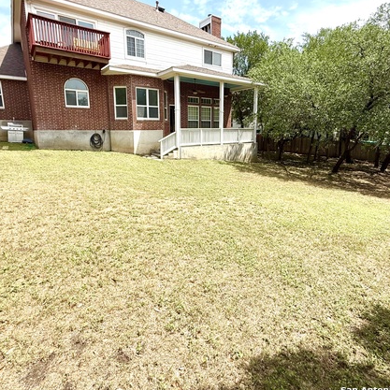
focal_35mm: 19
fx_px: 242
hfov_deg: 77.7
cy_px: 171
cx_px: 194
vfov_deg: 77.4
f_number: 2.2
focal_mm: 2.22
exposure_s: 1/1464
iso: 50
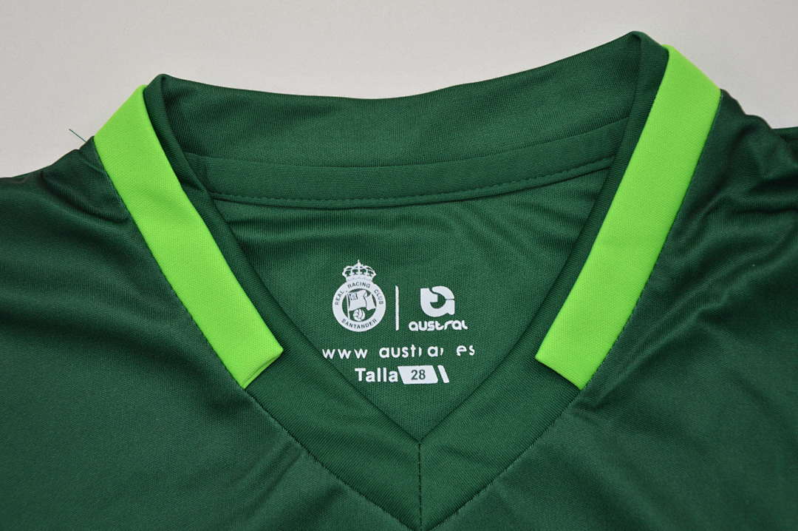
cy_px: 266
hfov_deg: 21.9
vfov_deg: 14.7
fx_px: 2060
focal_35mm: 93
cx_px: 399
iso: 400
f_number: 7.1
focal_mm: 62
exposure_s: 1/200
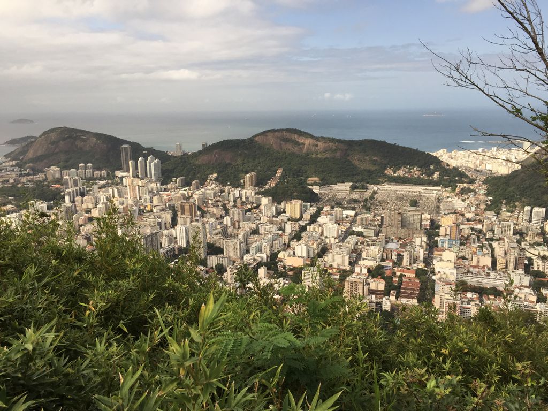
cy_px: 206
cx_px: 274
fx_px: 459
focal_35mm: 29
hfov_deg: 61.7
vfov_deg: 48.2
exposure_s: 1/1721
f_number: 2.2
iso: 32
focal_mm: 4.15
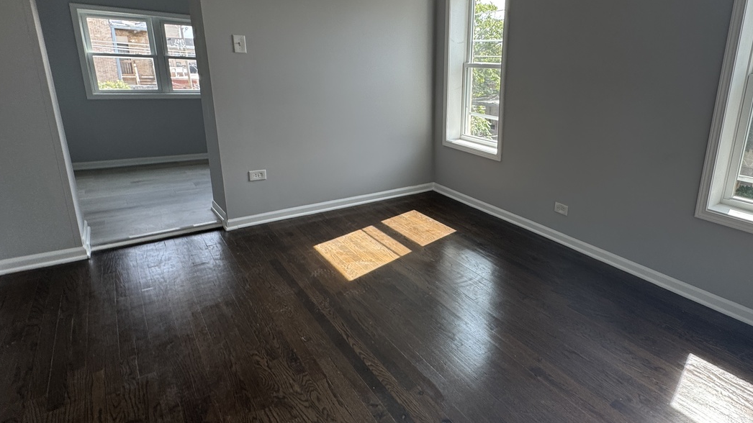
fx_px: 419
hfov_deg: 82.1
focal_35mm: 21
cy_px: 184
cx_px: 476
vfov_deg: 53.4
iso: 40
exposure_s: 1/108
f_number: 2.2
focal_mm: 2.22
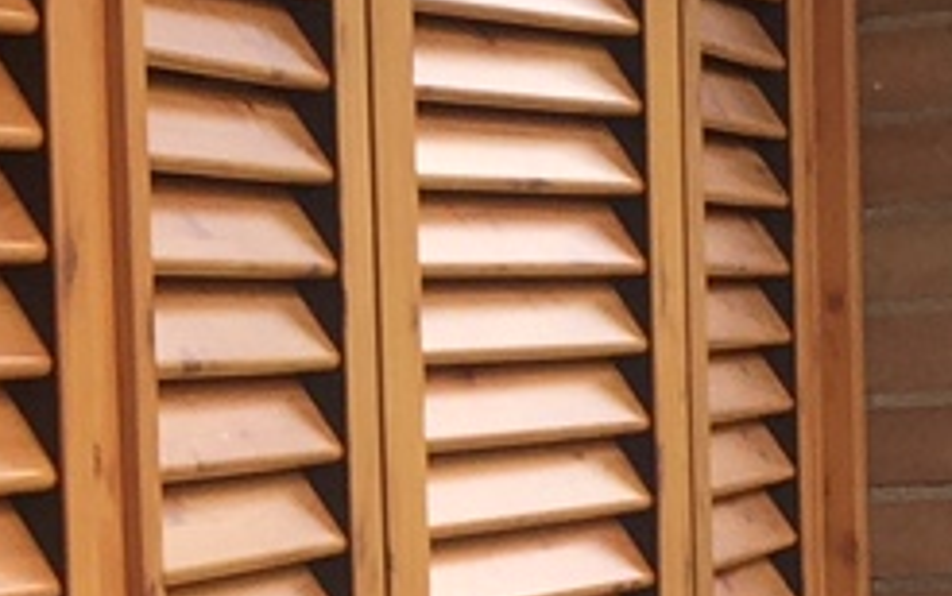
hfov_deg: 9.9
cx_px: -577
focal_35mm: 204
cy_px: 929
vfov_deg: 6.4
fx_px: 5295
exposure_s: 1/237
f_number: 2.2
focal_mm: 4.15
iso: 32
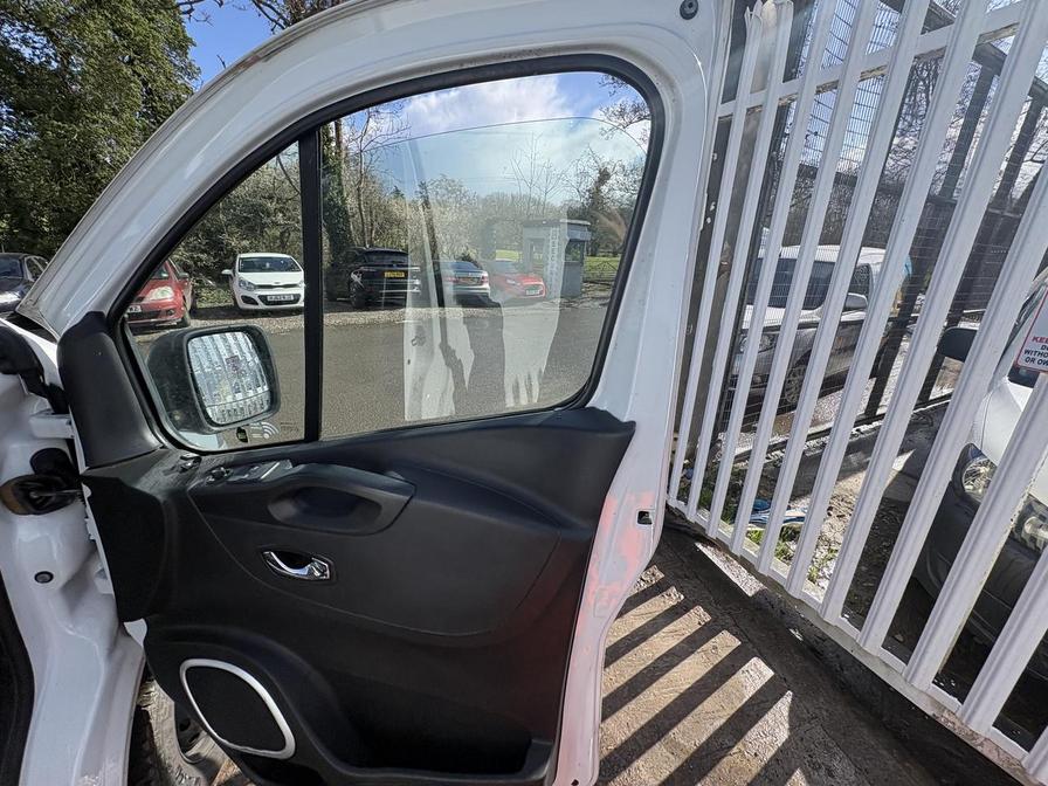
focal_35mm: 14
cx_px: 524
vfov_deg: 85.7
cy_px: 393
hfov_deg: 102.1
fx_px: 424
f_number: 2.2
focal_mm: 2.22
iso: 50
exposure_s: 1/831
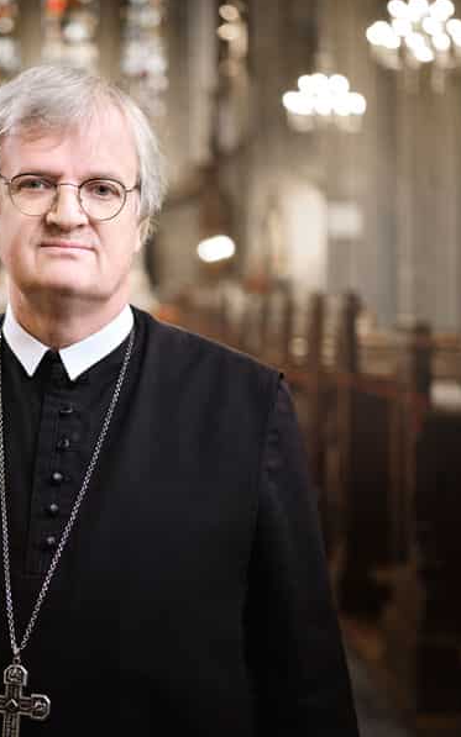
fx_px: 1428
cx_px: 80
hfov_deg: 18.2
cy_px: 368
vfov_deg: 29.0
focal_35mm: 71
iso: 1250
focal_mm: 63
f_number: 2.8
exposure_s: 1/80
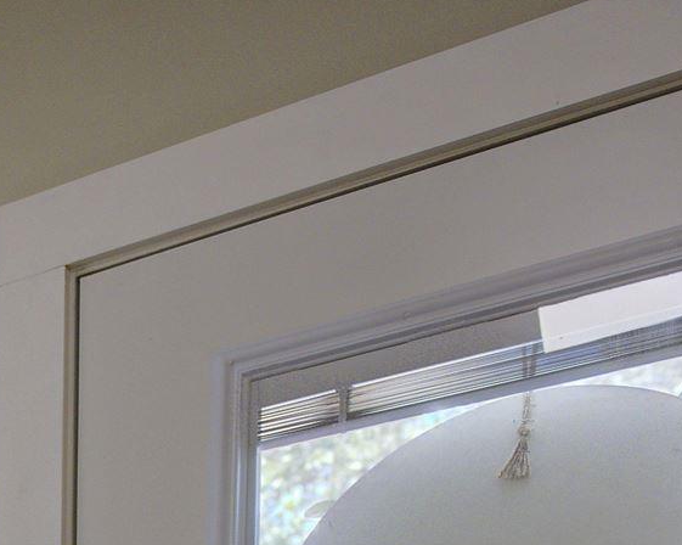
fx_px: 1452
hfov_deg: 20.6
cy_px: 1237
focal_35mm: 72
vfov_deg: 14.9
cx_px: -461
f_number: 2.8
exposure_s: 1/500
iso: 1000
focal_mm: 14
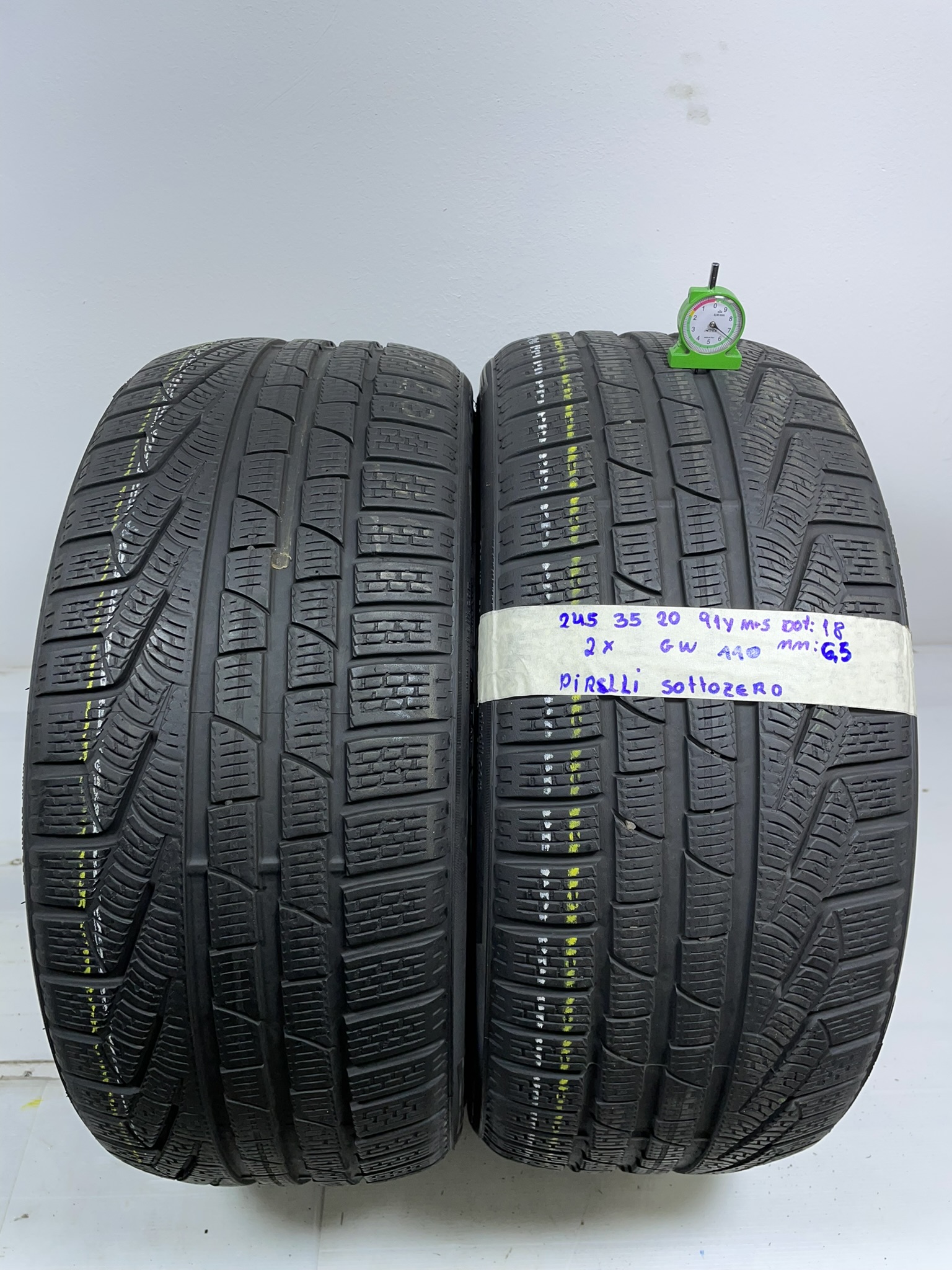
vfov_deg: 67.3
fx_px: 953
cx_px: 476
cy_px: 635
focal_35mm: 26
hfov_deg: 53.1
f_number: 1.6
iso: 32
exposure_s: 1/218
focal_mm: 4.2
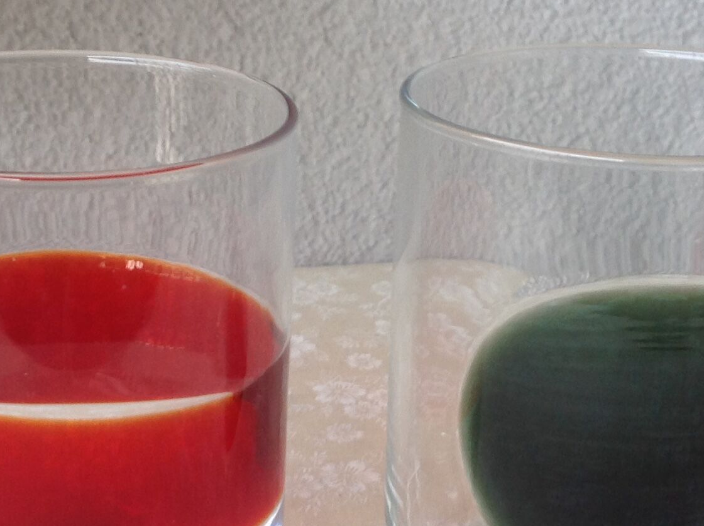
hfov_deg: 24.1
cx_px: 326
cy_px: 397
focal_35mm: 81
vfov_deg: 18.1
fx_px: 1645
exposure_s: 1/17
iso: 50
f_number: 2.4
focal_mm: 4.28
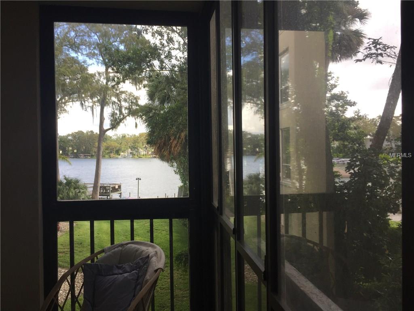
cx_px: 207
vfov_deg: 48.2
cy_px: 156
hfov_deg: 61.7
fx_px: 347
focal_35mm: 29
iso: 32
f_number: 2.2
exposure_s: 1/421
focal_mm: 4.15
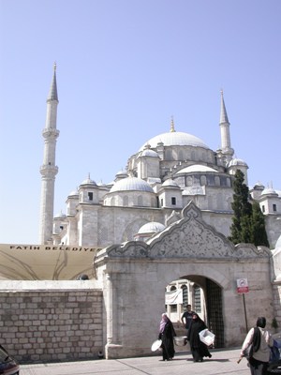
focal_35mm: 38
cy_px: 188
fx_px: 411
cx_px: 140
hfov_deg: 37.7
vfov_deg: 49.0
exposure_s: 1/500
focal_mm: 7.85
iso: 100
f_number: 5.3
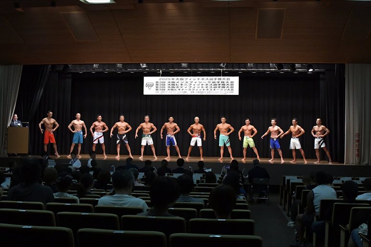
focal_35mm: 42
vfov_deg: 31.9
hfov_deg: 46.4
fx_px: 433
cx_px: 186
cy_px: 124
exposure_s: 1/400
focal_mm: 28
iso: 6400
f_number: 5.6
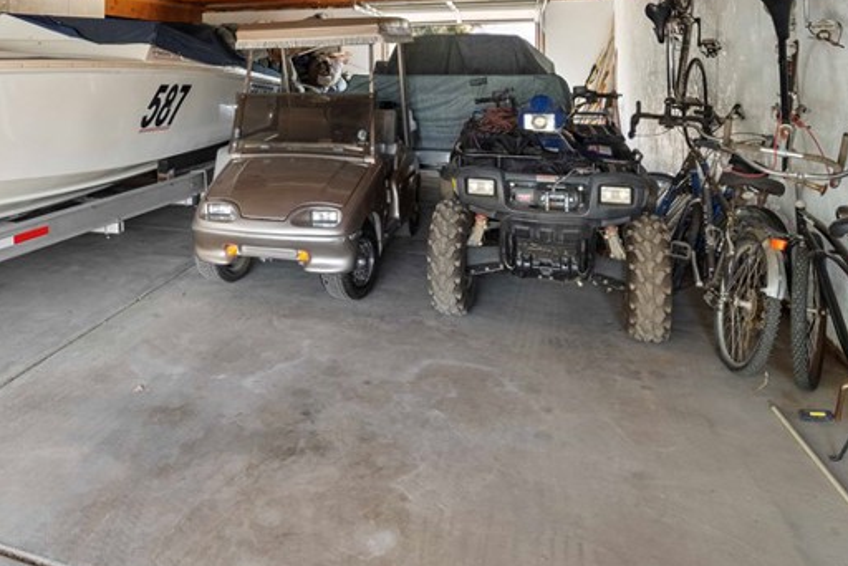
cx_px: 210
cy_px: 90
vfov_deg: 43.6
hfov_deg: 61.7
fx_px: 660
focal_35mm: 28
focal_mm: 14
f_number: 9
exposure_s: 1/20
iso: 640
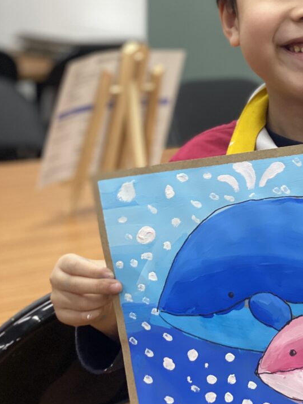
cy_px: 222
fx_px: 1132
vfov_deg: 20.2
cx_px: 280
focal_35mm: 97
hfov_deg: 15.1
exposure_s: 1/100
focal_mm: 6
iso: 125
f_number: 2
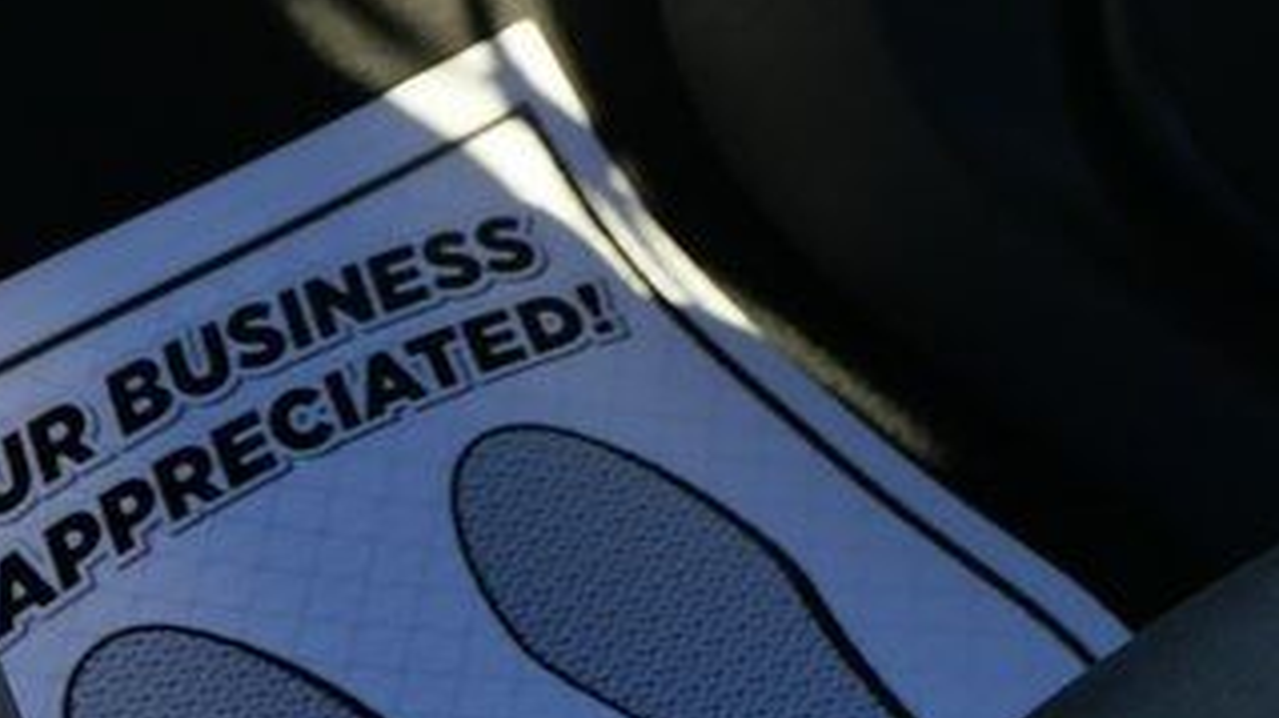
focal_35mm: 84
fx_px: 2847
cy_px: -610
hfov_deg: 25.3
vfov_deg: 12.9
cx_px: 485
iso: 200
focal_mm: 12
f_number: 3.5
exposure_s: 1/100
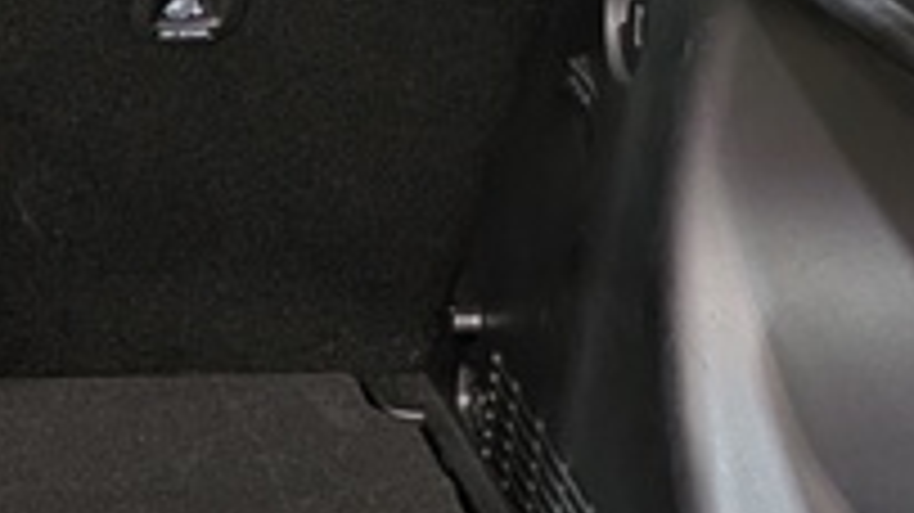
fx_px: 3198
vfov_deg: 9.1
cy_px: 477
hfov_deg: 15.1
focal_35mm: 132
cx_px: -437
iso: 37
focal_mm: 4.53
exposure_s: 1/24
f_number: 1.7
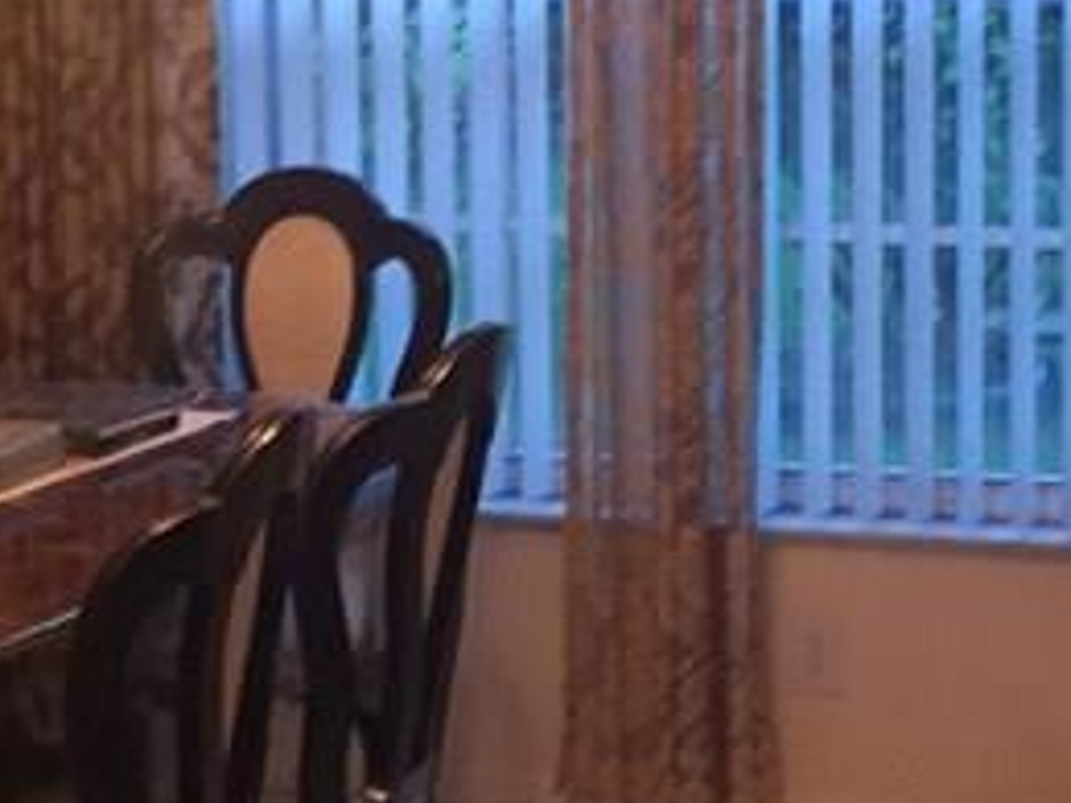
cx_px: 461
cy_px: 288
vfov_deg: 13.0
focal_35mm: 114
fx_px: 3527
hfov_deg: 17.3
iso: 200
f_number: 2.2
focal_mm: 4.15
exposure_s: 1/30
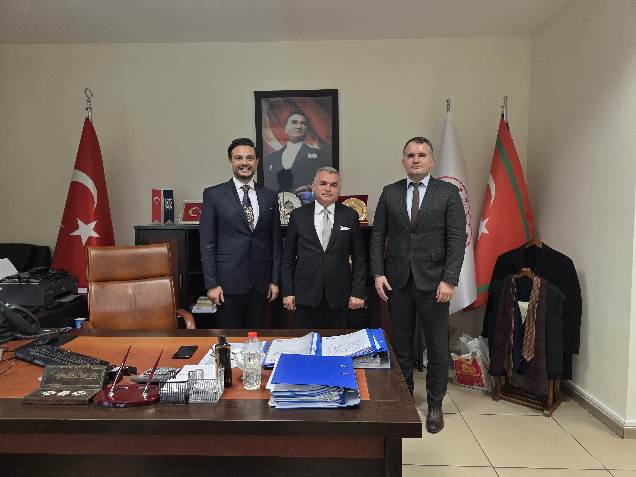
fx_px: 423
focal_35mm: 23
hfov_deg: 73.9
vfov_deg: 58.9
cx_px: 318
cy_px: 238
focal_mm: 6.3
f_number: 1.7
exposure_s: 1/100
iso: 320
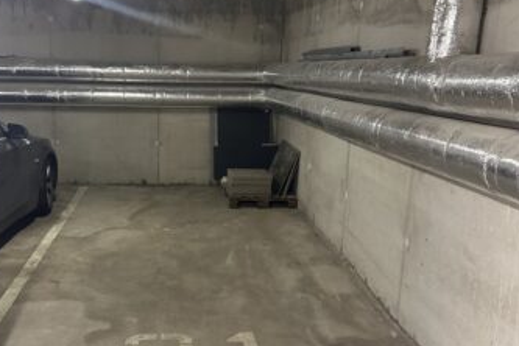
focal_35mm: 30
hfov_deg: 61.5
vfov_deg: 43.6
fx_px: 432
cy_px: 185
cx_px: 214
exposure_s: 1/50
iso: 640
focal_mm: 6.86
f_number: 1.78
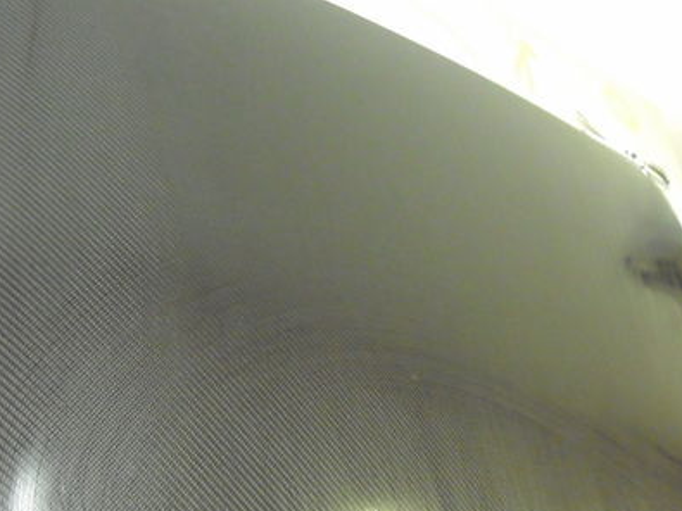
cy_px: 302
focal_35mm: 60
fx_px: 1182
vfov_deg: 24.4
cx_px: 340
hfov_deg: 32.2
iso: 800
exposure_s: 1/50
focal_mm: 6.2
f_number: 2.7
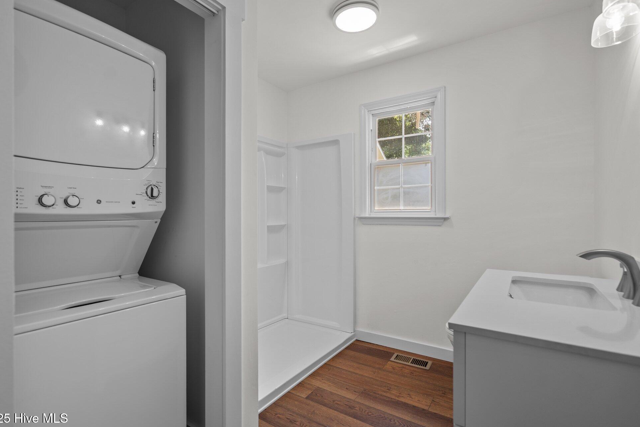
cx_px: 311
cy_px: 212
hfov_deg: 93.3
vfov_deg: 70.4
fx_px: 302
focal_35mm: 17
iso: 400
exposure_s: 1/20
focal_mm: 16
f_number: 4
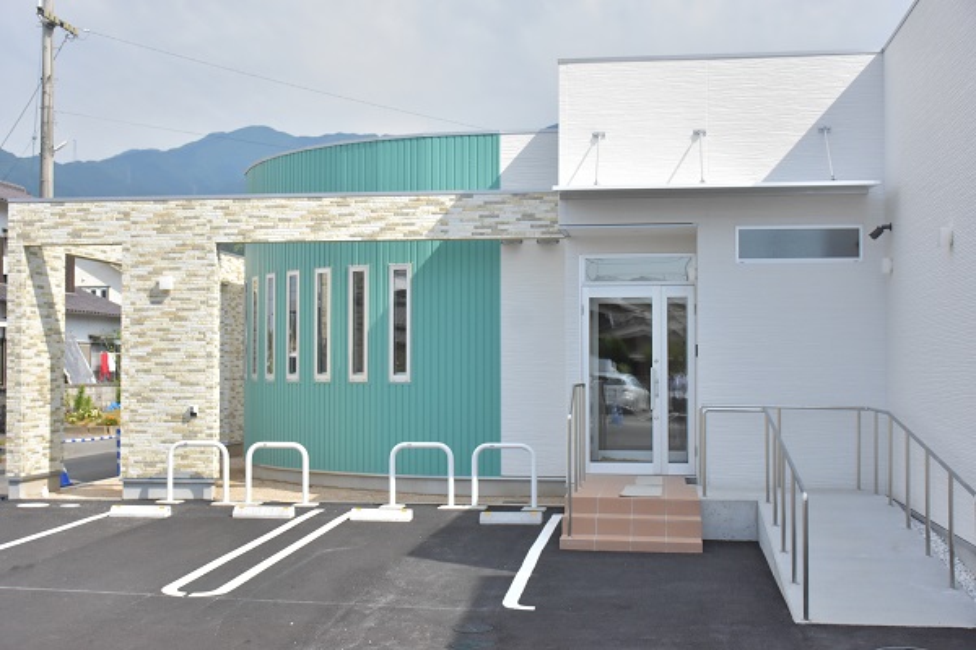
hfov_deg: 41.1
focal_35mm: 48
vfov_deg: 28.1
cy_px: 325
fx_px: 1301
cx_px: 488
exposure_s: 1/8000
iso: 1100
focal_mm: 32
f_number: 4.5
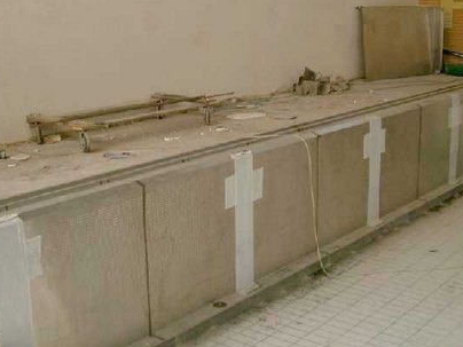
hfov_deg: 34.9
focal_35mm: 55
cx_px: 237
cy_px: 199
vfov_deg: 26.5
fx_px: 736
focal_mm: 7.6
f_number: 2.6
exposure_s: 1/160
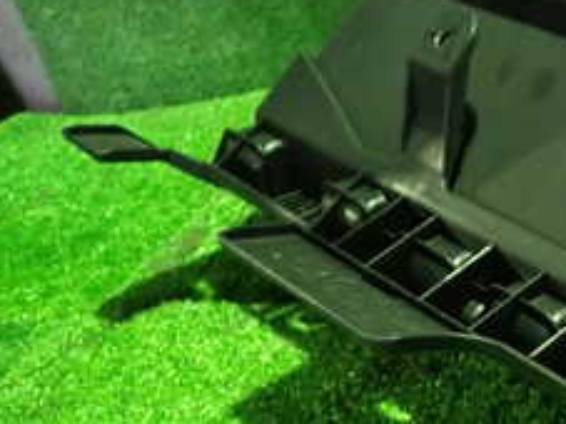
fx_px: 1079
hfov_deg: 25.4
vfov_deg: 22.1
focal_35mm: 66
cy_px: 289
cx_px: 731
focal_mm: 4.5
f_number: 2
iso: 800
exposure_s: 1/15
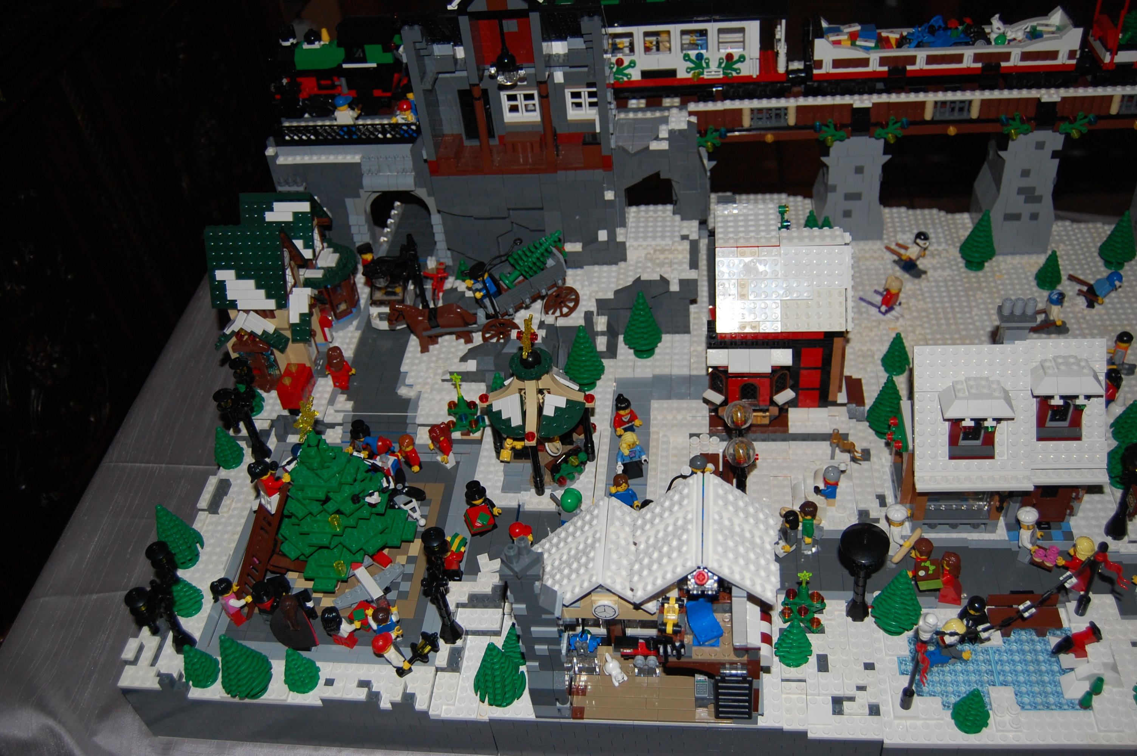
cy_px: 378
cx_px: 568
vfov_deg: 39.9
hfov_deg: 57.3
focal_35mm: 33
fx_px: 1041
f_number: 3.8
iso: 400
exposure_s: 1/60
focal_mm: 22
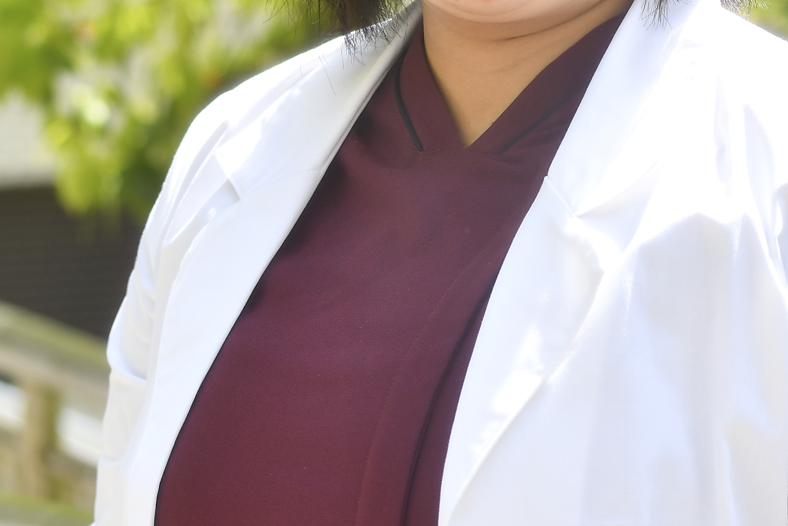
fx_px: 4816
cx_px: 499
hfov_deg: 9.4
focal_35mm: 220
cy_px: 121
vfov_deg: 6.2
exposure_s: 1/640
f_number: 4
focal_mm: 70
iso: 220
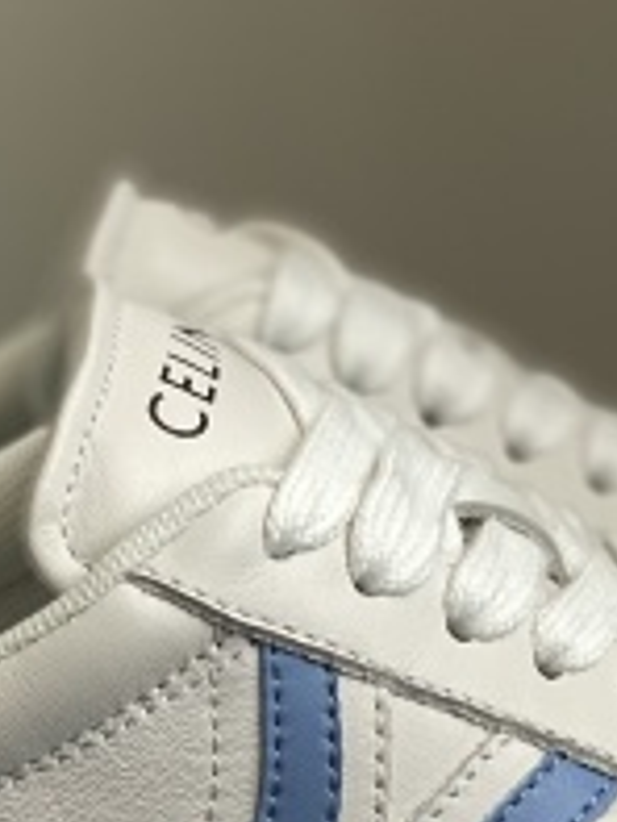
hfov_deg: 7.0
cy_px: 880
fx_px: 5009
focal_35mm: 211
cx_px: 359
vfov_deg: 9.3
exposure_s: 1/298
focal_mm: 6
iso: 20
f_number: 2
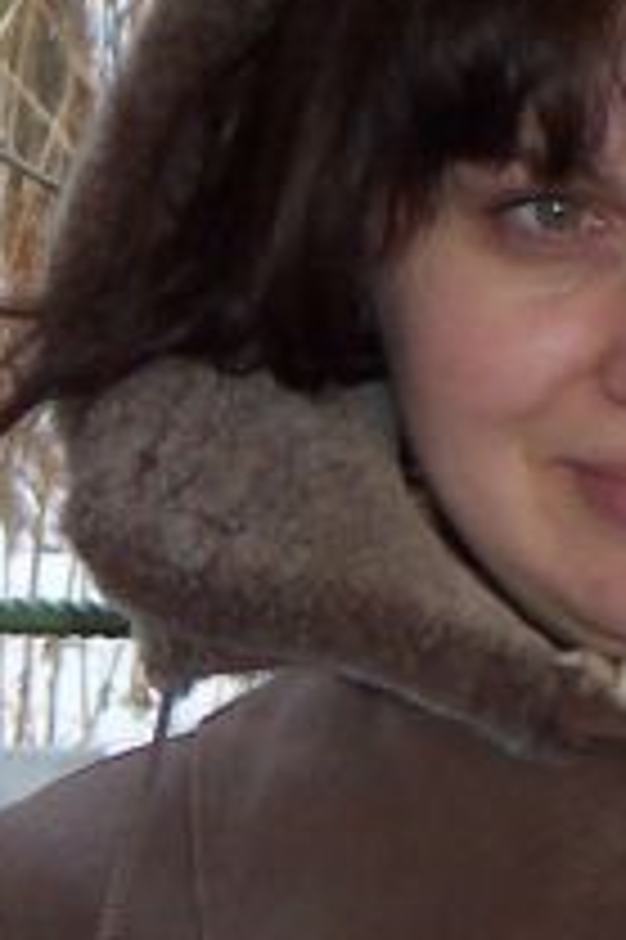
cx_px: 59
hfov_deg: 3.1
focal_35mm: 442
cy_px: 886
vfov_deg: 4.7
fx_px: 11547
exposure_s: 1/90
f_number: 4.8
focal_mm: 16.8
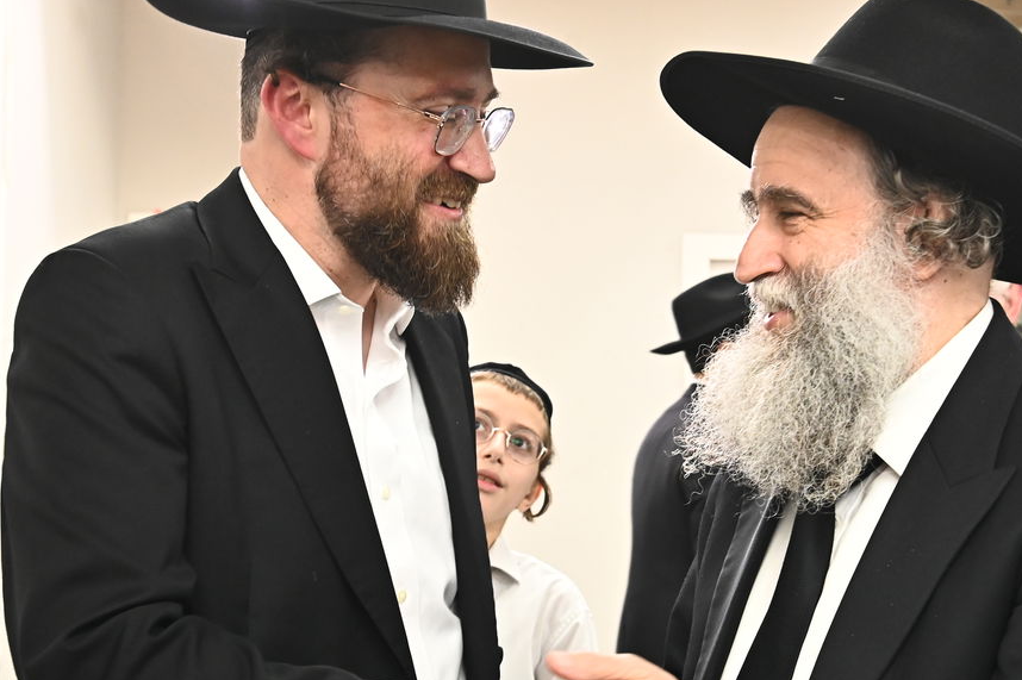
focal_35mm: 62
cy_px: 324
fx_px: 1759
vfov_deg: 21.9
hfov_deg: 32.2
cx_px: 660
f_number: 6.3
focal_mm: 38
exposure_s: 1/160
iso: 3200
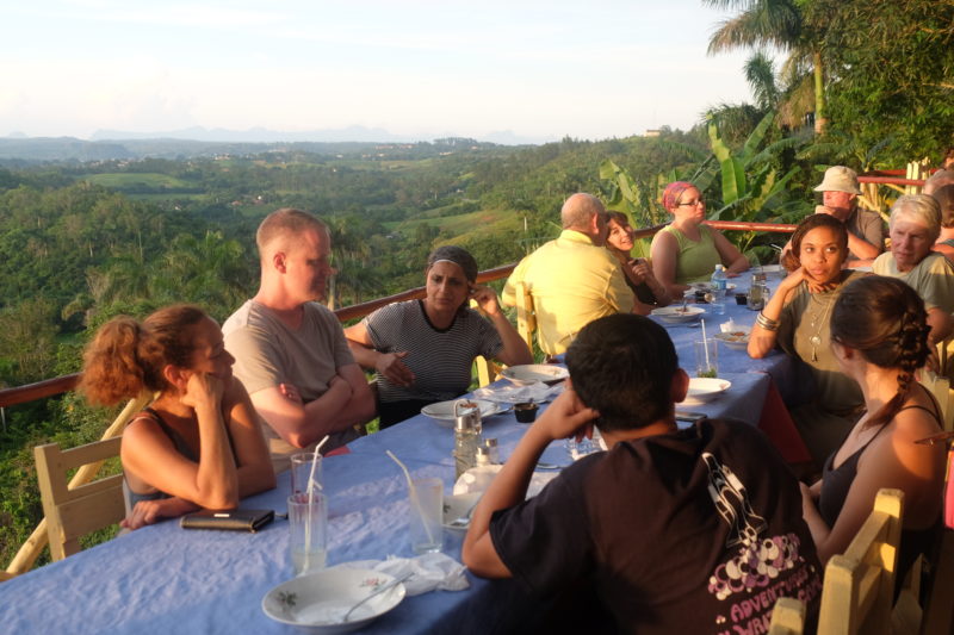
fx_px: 954
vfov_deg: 36.9
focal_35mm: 36
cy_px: 318
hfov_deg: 53.1
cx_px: 477
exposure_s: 1/160
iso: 800
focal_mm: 24.3
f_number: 5.6
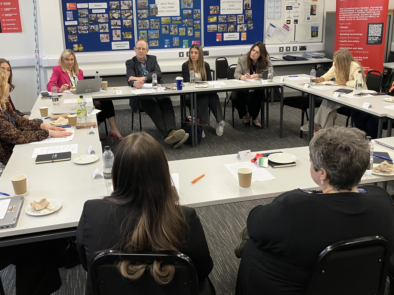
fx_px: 410
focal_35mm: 36
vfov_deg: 39.5
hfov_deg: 51.3
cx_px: 188
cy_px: 123
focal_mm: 3.99
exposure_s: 1/50
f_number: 1.8
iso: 40
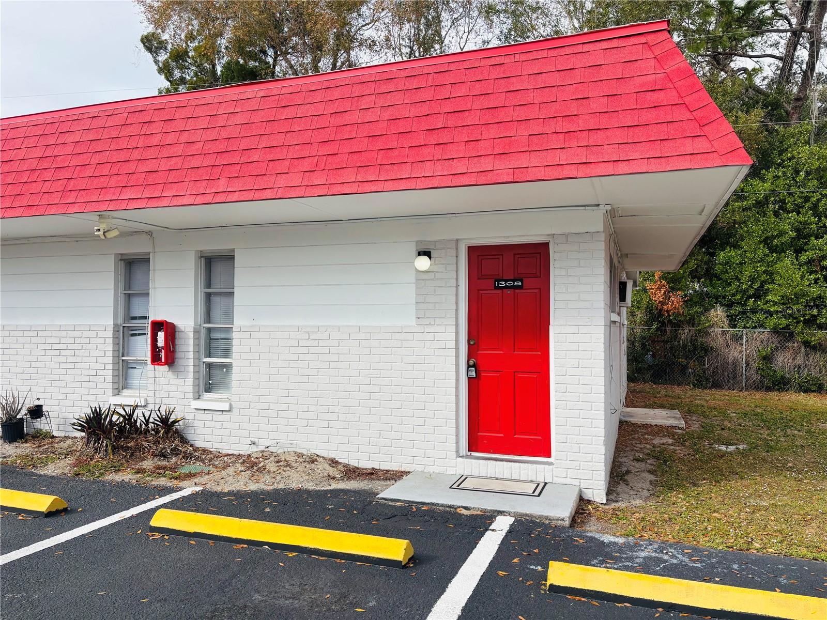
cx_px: 414
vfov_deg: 53.1
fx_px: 621
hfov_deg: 67.3
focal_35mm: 26
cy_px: 310
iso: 50
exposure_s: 1/1984
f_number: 1.6
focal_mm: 5.96
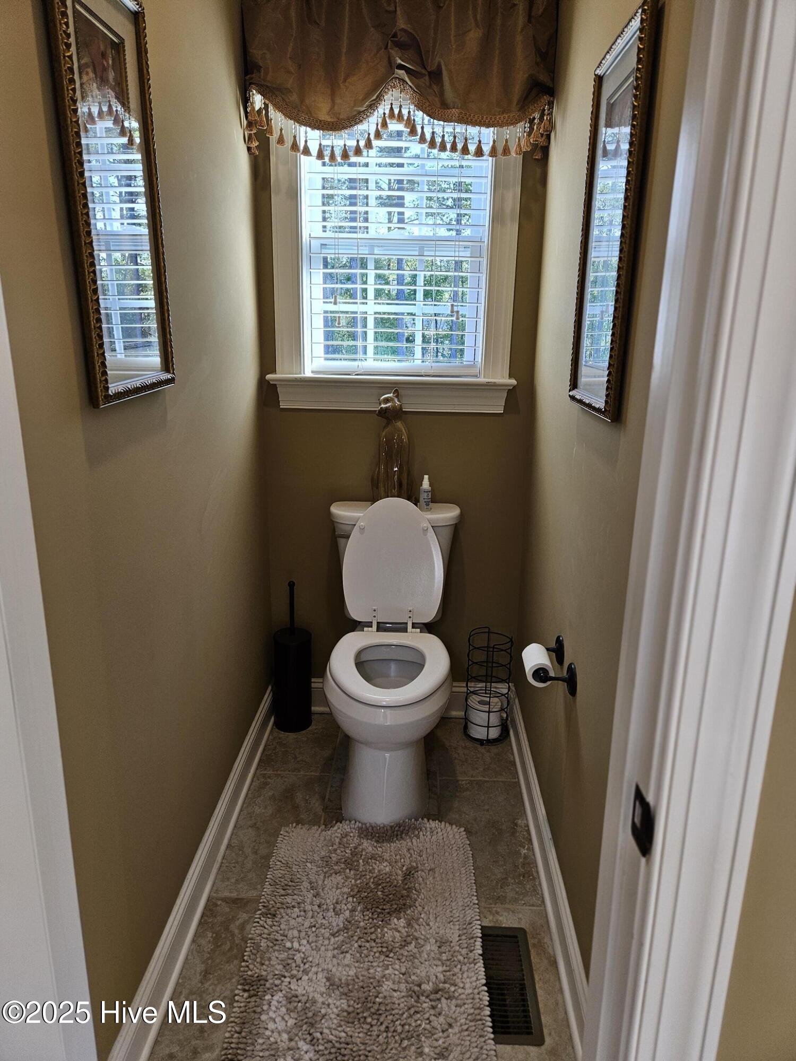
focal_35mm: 23
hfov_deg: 58.9
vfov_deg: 73.9
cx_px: 398
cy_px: 530
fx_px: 705
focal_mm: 5.4
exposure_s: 1/120
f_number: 1.8
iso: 64
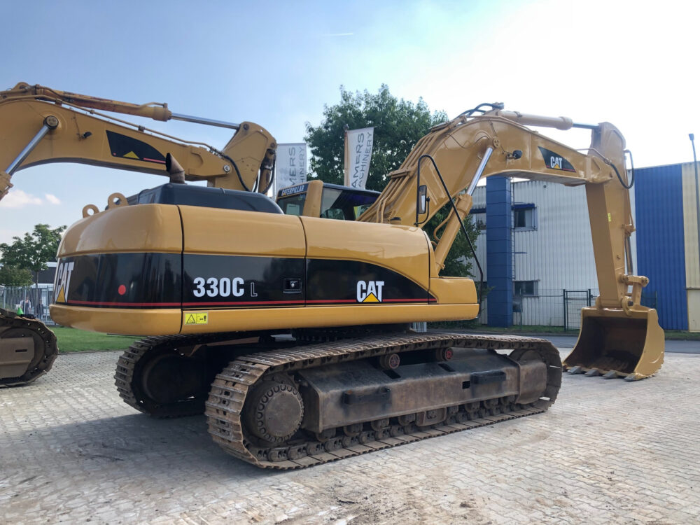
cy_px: 262
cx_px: 350
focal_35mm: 28
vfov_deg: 49.7
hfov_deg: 63.4
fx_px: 566
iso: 20
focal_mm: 3.99
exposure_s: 1/344
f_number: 1.8
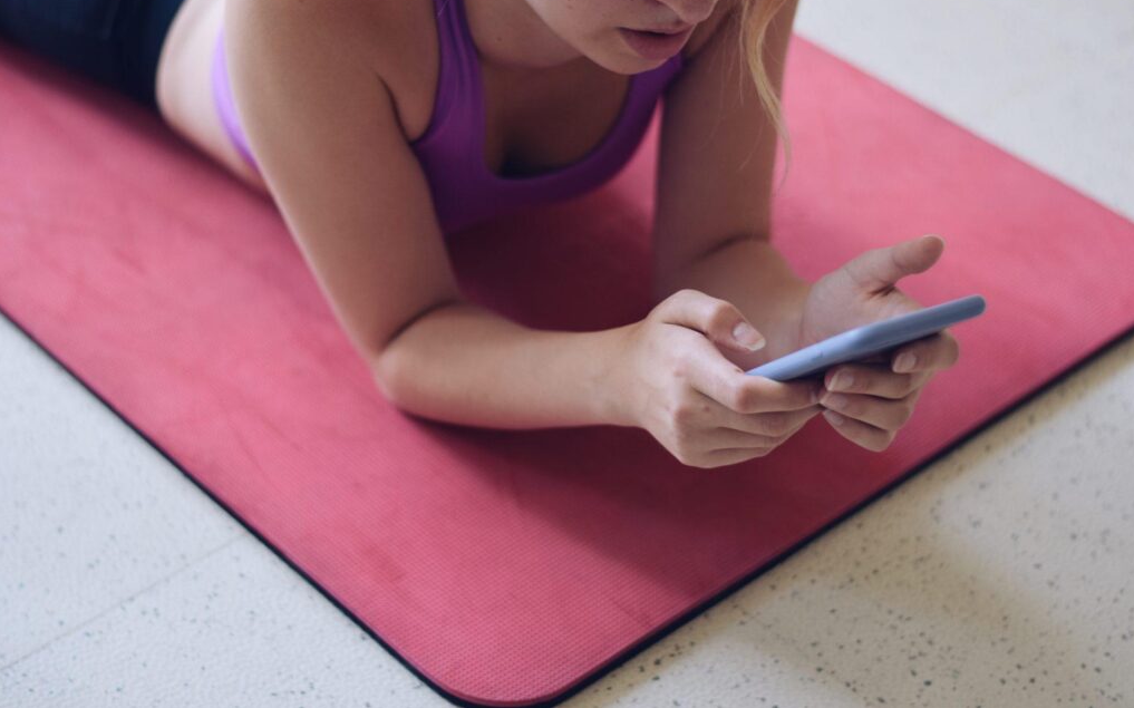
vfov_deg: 16.9
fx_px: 2379
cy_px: 328
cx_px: 566
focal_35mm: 77
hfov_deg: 26.8
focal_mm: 50
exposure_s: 1/250
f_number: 1.8
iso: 320
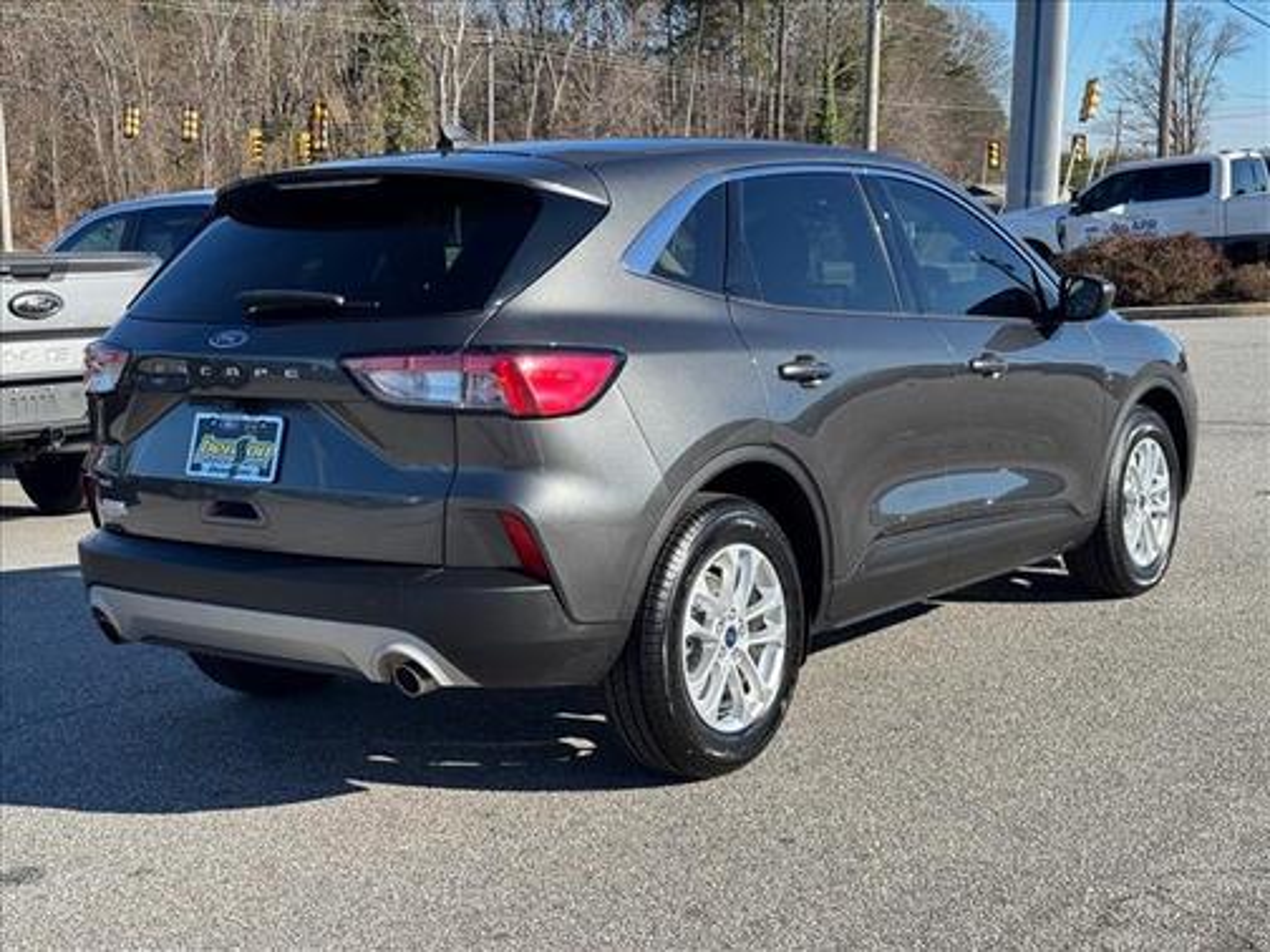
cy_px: 476
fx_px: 1761
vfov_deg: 30.3
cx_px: 635
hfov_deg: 39.7
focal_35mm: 48
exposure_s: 1/2331
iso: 64
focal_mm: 6.76
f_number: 1.78
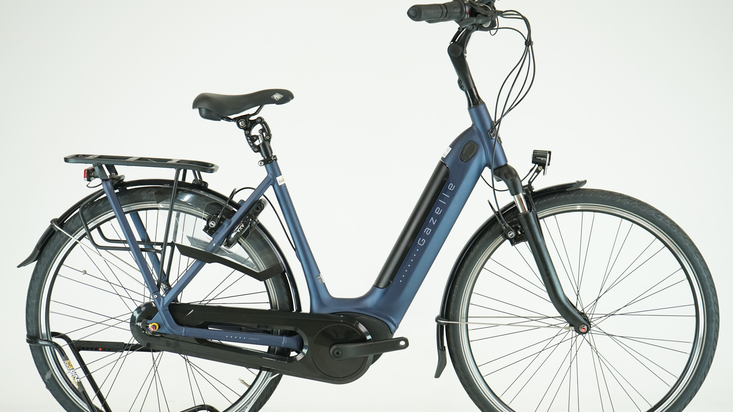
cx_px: 366
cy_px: 233
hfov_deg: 36.6
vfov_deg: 21.1
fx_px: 1108
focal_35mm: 57
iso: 1600
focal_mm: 54
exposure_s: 1/200
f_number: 5.6
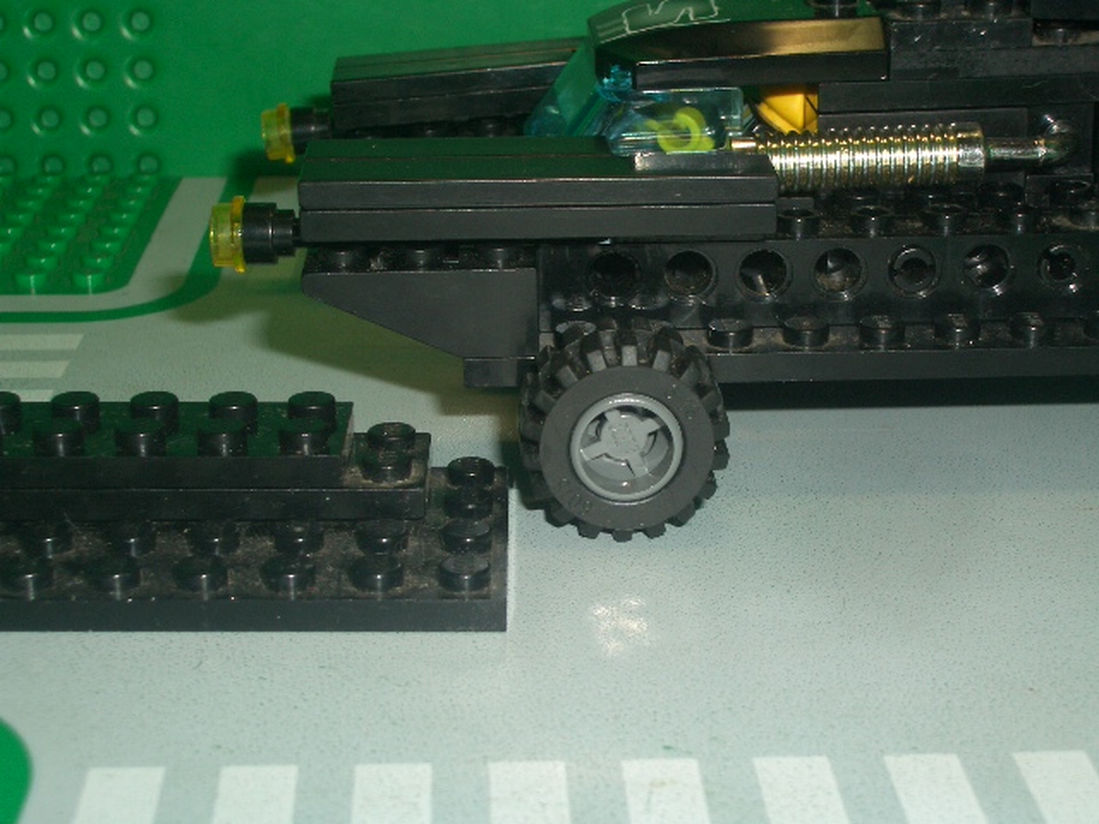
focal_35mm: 62
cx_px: 550
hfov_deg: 31.2
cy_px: 412
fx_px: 1968
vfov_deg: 23.7
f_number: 5.6
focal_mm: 10.2
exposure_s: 1/60
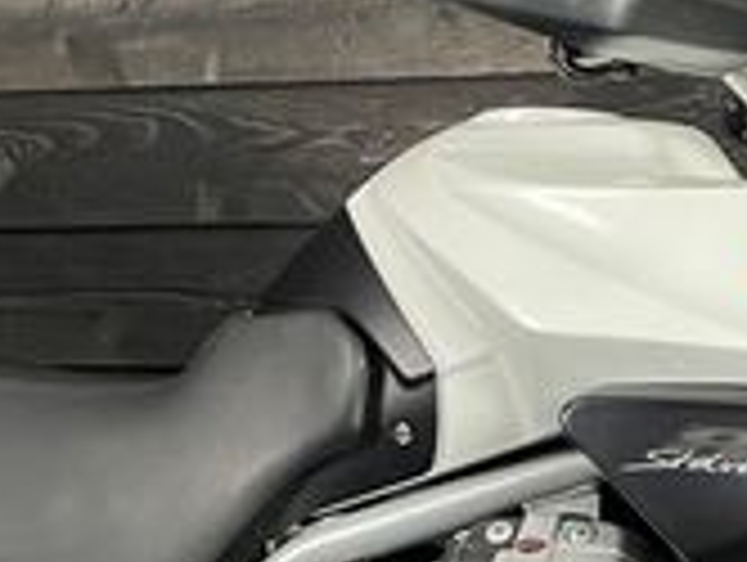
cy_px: 522
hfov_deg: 19.5
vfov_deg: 14.7
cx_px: 504
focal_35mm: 100
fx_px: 2161
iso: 500
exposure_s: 1/50
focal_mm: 4.2
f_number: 1.6
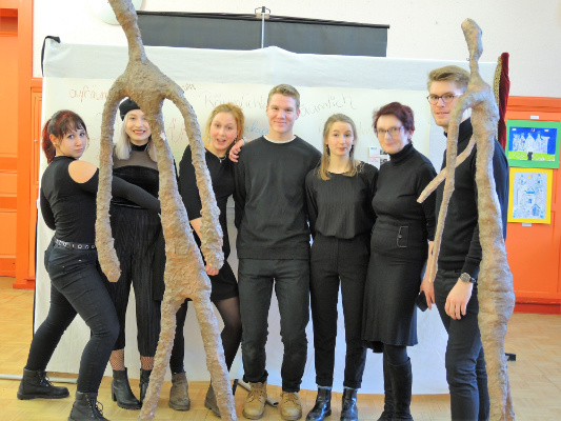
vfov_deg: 31.5
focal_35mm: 46
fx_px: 746
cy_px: 210
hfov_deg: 41.2
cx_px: 280
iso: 280
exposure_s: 1/15
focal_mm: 9.9
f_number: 2.5
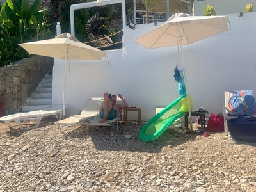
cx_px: 128
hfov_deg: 67.3
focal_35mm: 26
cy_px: 96
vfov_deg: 53.1
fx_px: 192
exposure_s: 1/2755
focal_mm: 4.25
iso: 25
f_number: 1.8
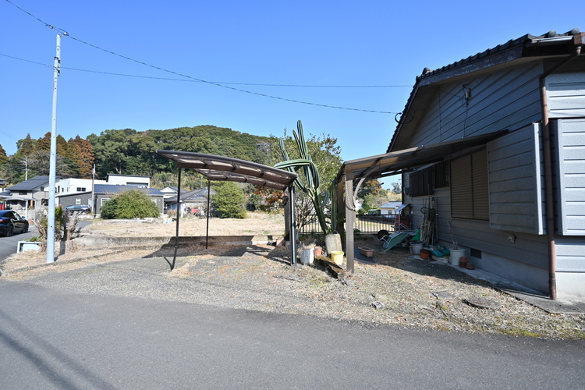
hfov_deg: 95.0
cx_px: 292
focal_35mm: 16
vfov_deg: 72.1
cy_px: 195
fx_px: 268
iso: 100
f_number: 2.8
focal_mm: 16.5
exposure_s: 1/1600
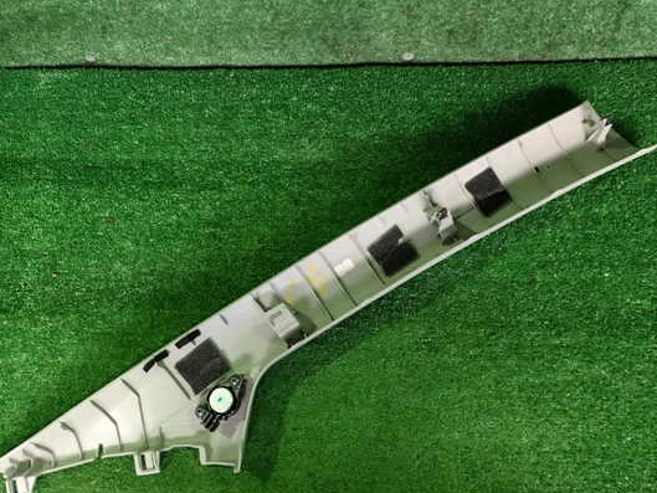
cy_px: 251
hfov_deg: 53.9
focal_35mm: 34
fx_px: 645
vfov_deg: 41.8
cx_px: 314
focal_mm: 5.4
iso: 250
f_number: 2.3
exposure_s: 1/30
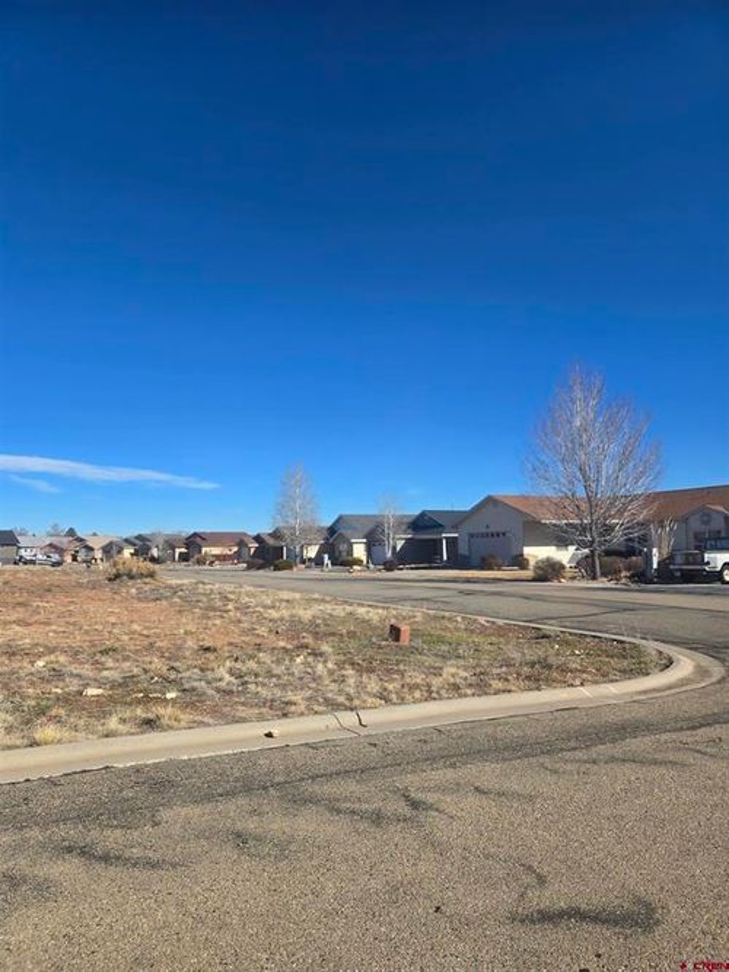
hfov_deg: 58.9
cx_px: 364
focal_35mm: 23
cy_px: 486
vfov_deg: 73.9
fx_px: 646
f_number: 1.8
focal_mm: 5.4
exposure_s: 1/2169
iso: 25
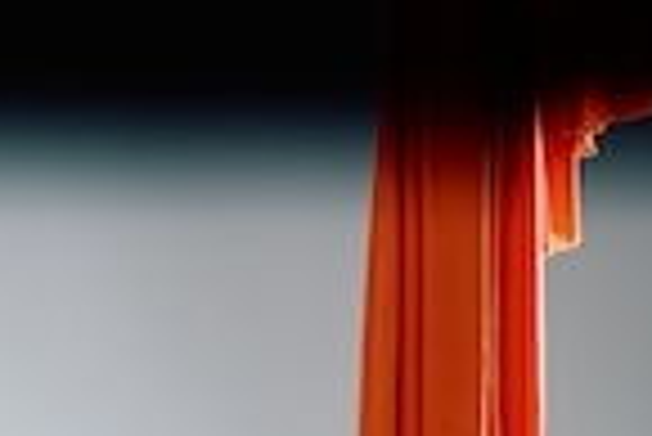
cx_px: 45
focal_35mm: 220
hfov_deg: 9.3
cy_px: 942
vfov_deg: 6.1
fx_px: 3988
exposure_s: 1/250
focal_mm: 50
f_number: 1.8
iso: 100
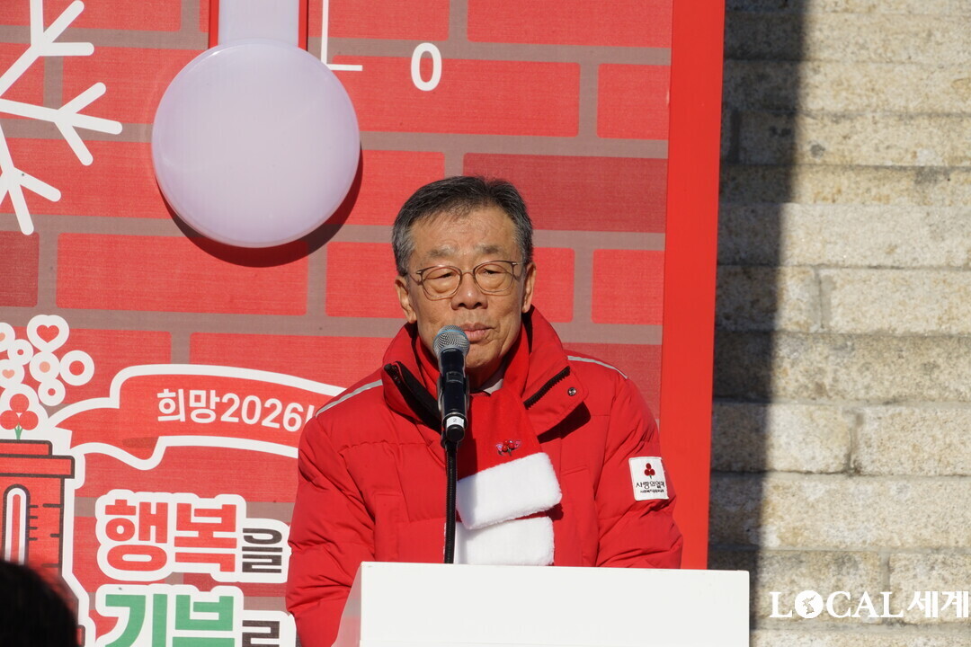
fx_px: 6392
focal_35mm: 237
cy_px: 324
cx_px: 486
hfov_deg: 8.7
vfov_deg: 5.8
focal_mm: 237
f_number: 25
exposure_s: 1/250
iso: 400
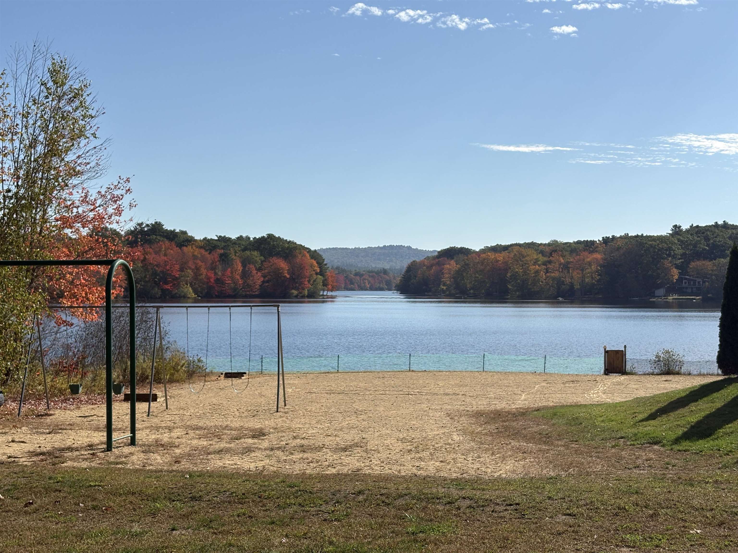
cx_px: 369
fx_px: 1109
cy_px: 276
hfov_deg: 36.8
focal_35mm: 52
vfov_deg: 28.0
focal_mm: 5.96
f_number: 1.6
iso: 25
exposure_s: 1/4630
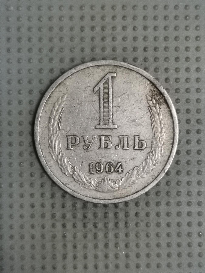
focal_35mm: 52
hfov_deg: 28.0
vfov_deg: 36.8
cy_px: 136
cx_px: 102
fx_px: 411
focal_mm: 4.75
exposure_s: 1/25.7
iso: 320
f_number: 1.8
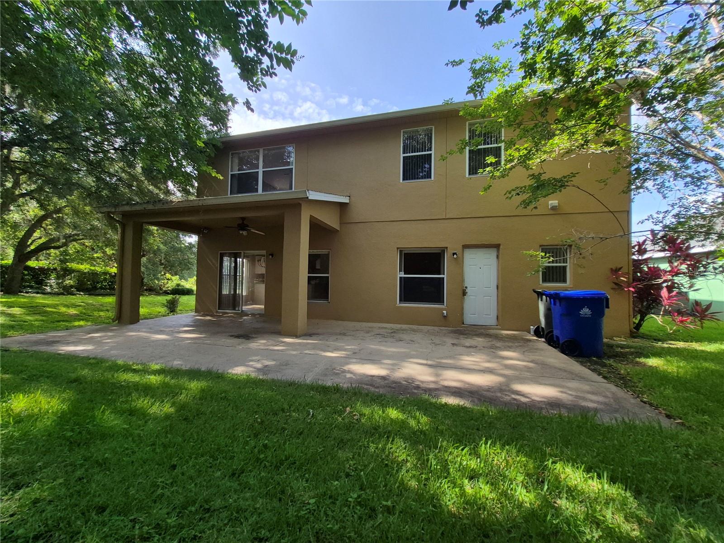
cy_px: 272
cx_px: 362
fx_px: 272
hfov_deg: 106.2
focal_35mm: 13
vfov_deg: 89.9
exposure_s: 1/491
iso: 50
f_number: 2.2
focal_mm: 1.74
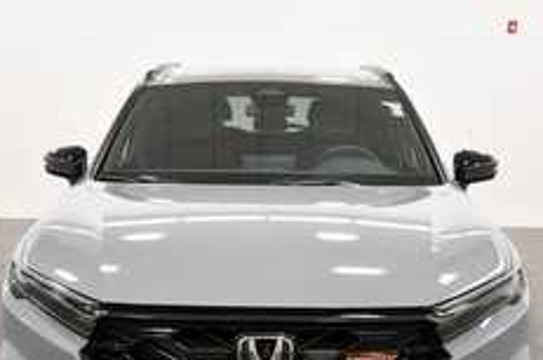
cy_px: 309
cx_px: 266
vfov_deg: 25.2
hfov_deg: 38.3
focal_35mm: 52
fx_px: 783
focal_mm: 20
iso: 1250
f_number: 5.6
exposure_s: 1/125
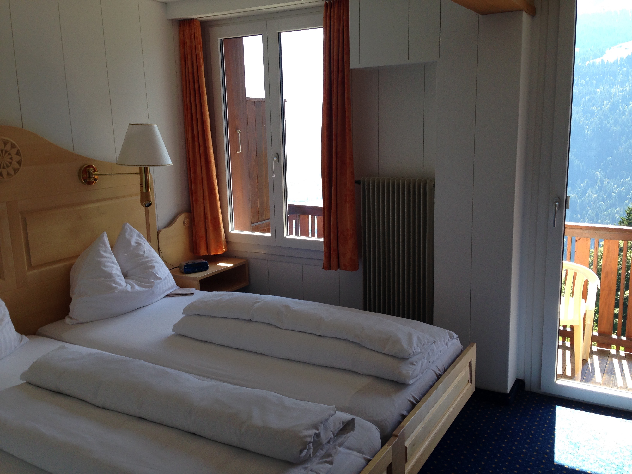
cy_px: 237
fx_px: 602
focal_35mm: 33
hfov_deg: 55.4
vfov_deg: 42.9
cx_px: 316
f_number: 2.4
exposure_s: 1/132
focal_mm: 4.12
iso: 50
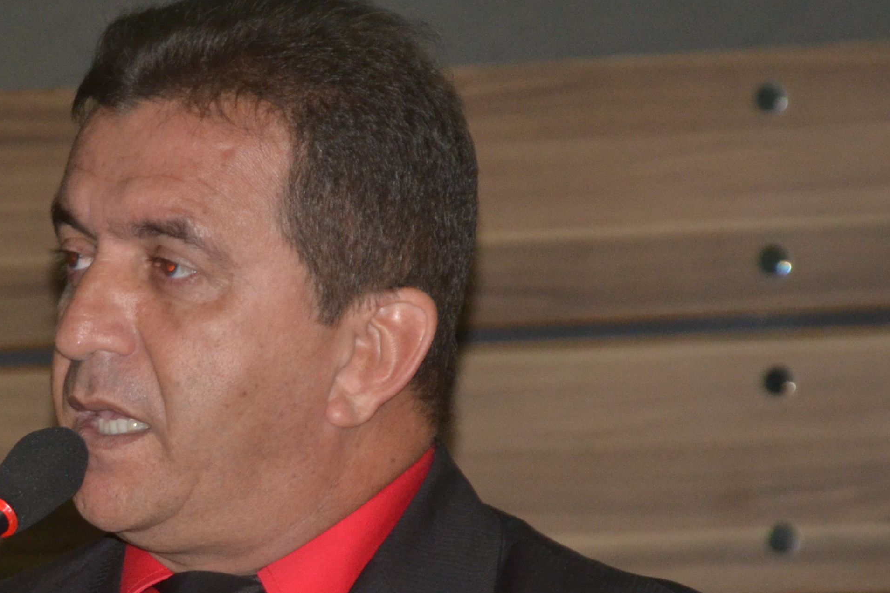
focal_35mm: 380
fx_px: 9400
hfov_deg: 5.4
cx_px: 138
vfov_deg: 3.6
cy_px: 484
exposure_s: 1/125
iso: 800
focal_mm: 105
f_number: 5.6
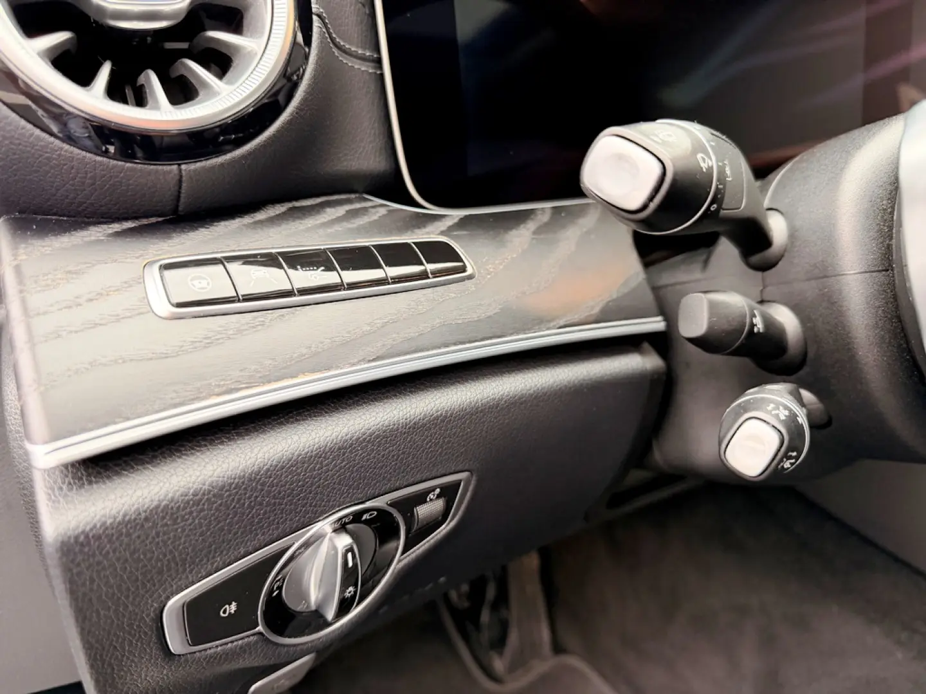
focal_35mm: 24
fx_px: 642
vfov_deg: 56.8
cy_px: 347
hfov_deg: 71.6
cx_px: 463
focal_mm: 6.76
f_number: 1.78
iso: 200
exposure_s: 1/64
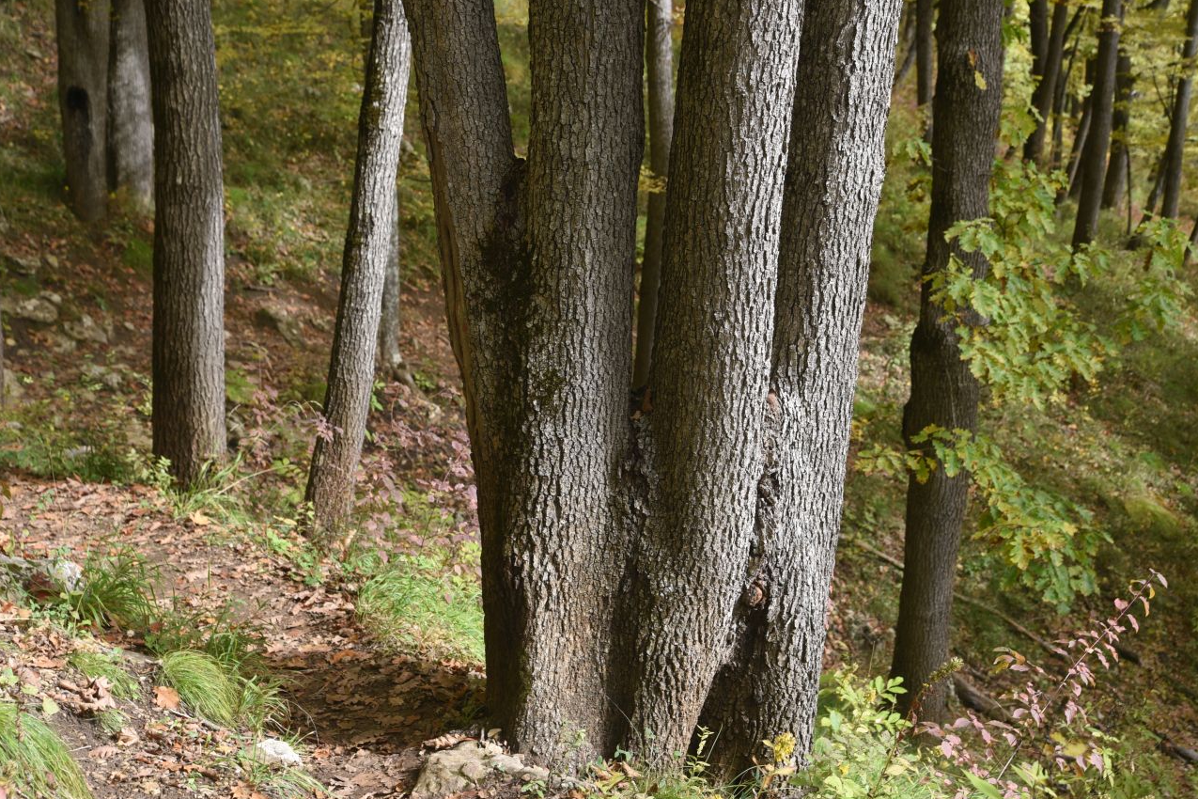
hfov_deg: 38.9
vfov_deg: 26.5
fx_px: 1697
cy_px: 402
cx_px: 608
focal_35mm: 51
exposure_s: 1/125
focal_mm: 50
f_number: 6.3
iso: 250
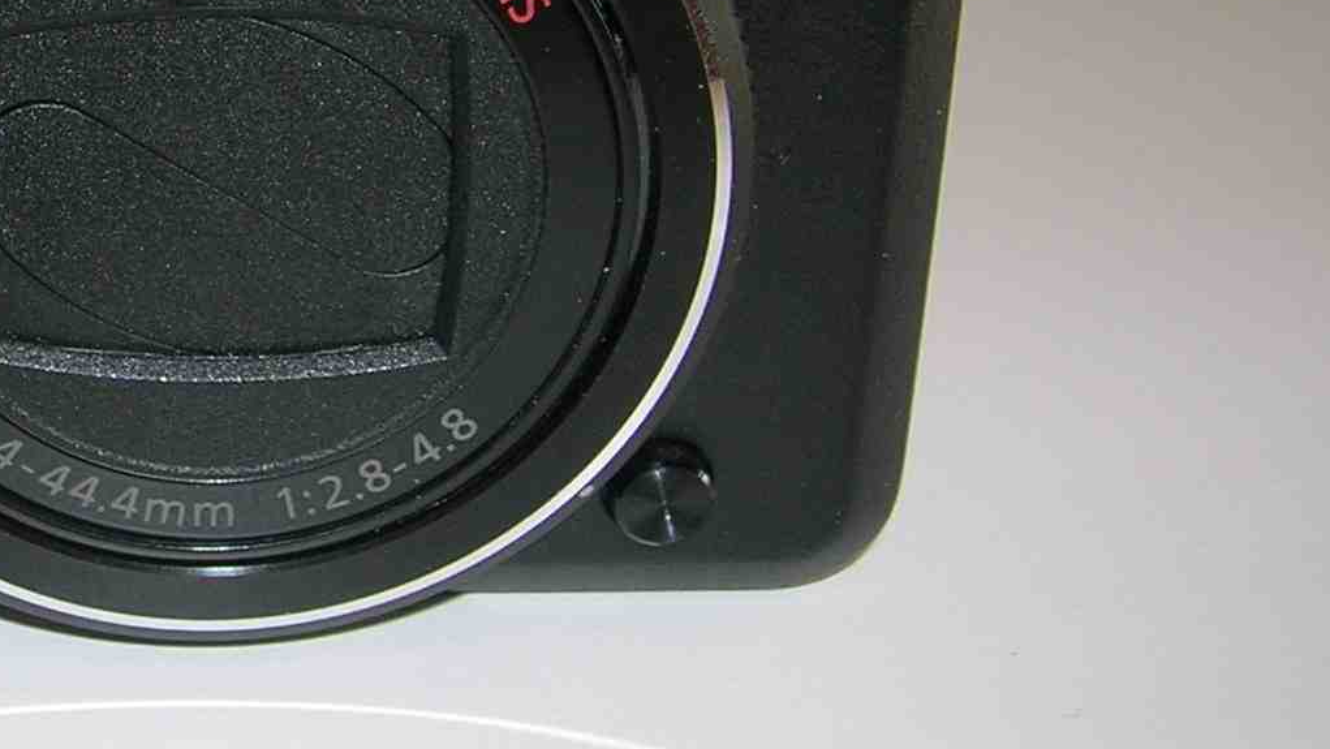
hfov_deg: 21.4
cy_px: 99
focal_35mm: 94
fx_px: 3316
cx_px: -158
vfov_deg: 12.8
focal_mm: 5.7
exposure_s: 1/60.1
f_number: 2.9
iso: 50
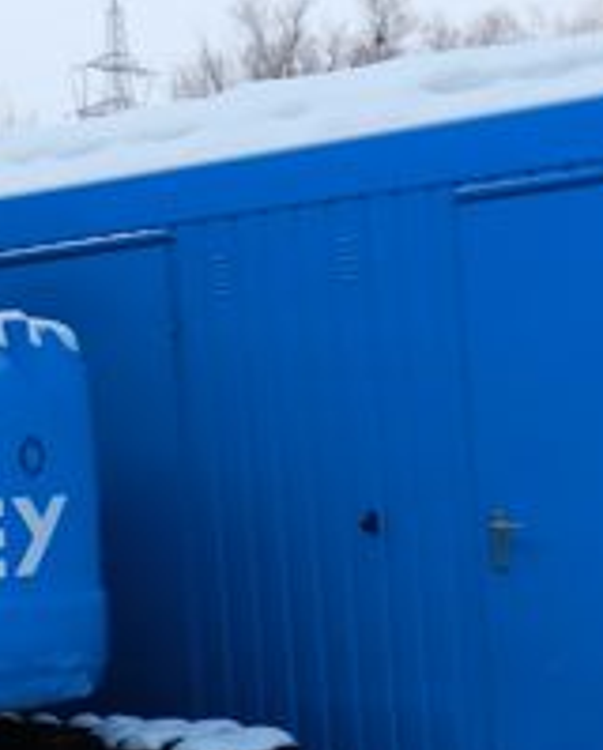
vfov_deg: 16.1
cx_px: -426
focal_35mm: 119
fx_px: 2647
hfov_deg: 12.1
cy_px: 501
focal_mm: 6.7
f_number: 4
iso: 160
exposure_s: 1/800
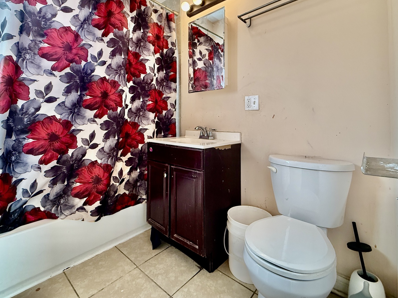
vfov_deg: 73.9
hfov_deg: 91.0
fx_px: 195
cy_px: 119
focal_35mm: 17
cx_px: 199
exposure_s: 1/120
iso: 250
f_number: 2.2
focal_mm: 2.22
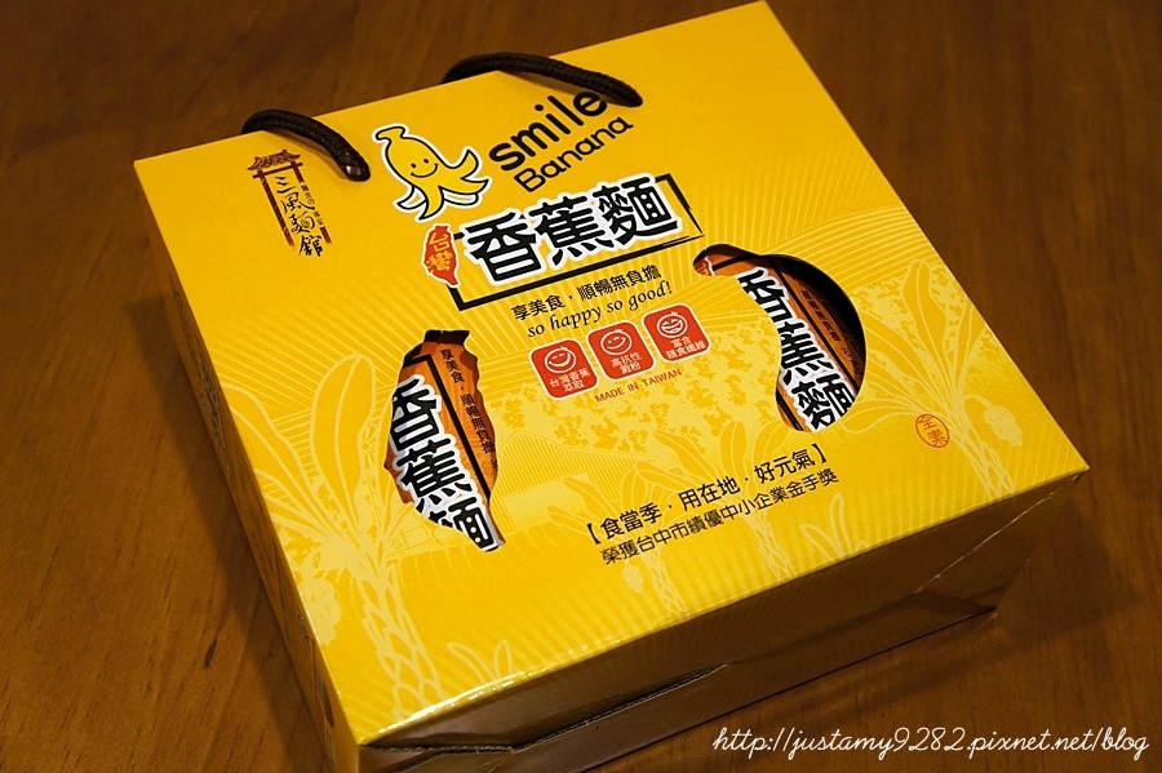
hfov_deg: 41.1
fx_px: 1548
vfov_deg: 28.0
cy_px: 386
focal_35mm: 48
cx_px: 581
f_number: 5
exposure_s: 1/50
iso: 1000
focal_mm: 32
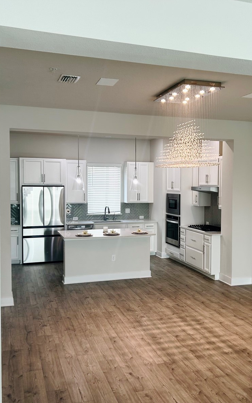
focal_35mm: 37
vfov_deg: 52.7
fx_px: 407
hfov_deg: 34.3
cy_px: 202
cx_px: 158
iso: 40
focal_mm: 5.7
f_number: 1.5
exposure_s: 1/120
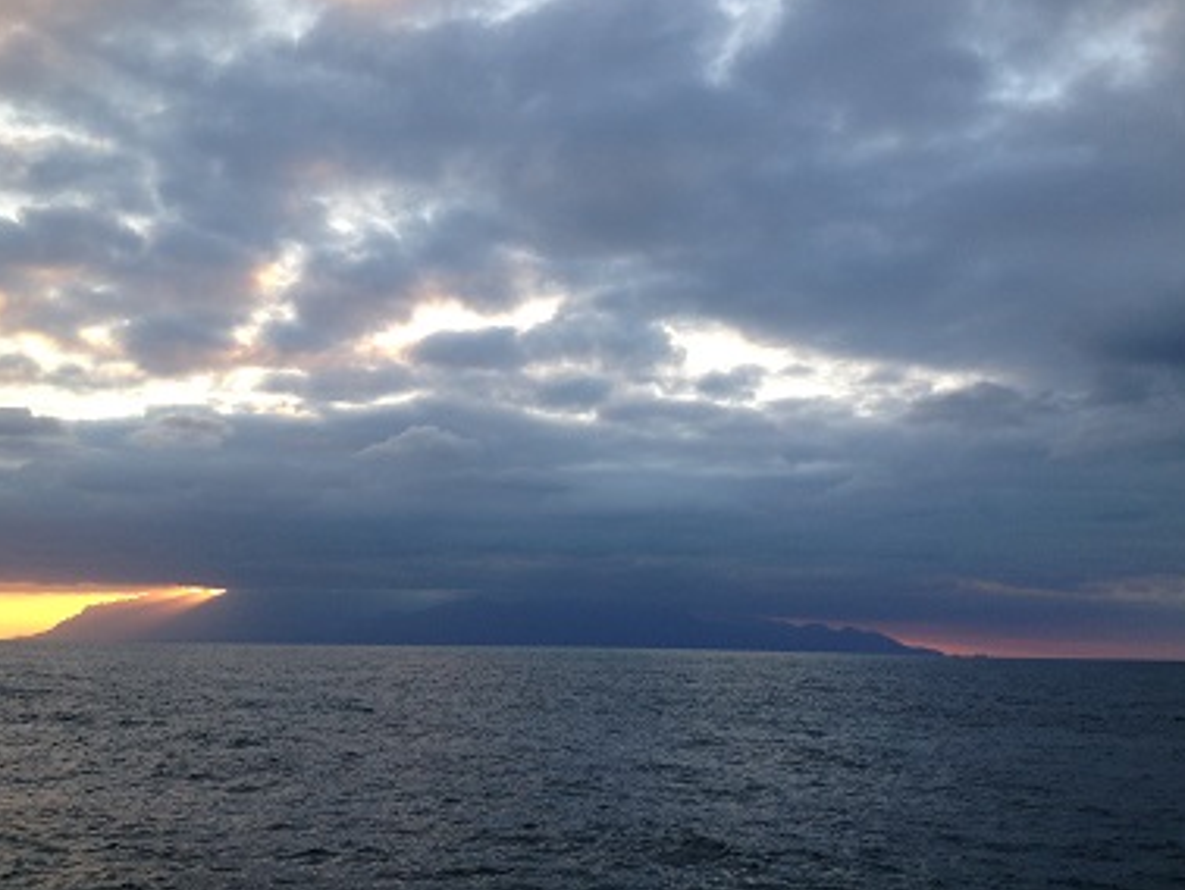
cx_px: 602
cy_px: 432
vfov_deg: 38.7
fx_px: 1267
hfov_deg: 50.1
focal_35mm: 37
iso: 50
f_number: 2.4
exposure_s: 1/211
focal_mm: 4.28
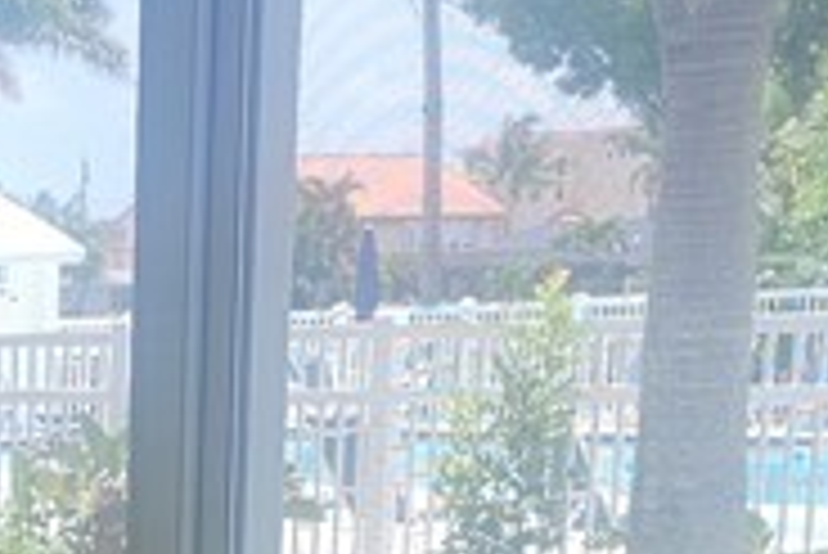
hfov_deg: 13.6
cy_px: 950
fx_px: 3061
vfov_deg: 9.9
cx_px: -724
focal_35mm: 133
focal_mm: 6.3
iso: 32
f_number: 1.7
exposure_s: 1/120
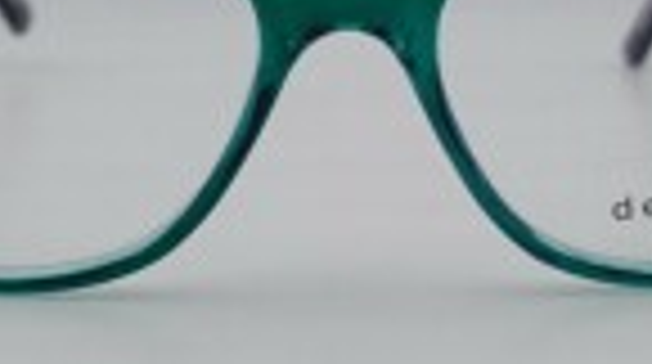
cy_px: 34
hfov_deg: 31.9
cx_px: 351
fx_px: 1139
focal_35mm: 66
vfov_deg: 17.9
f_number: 1.8
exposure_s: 1/1605
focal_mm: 5.23
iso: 40
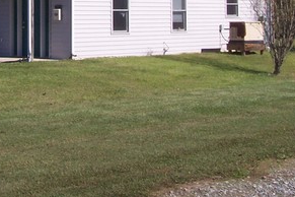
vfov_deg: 12.6
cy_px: -64
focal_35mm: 105
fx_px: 860
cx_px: 20
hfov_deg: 19.1
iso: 80
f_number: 5.6
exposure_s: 1/750
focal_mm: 6.3
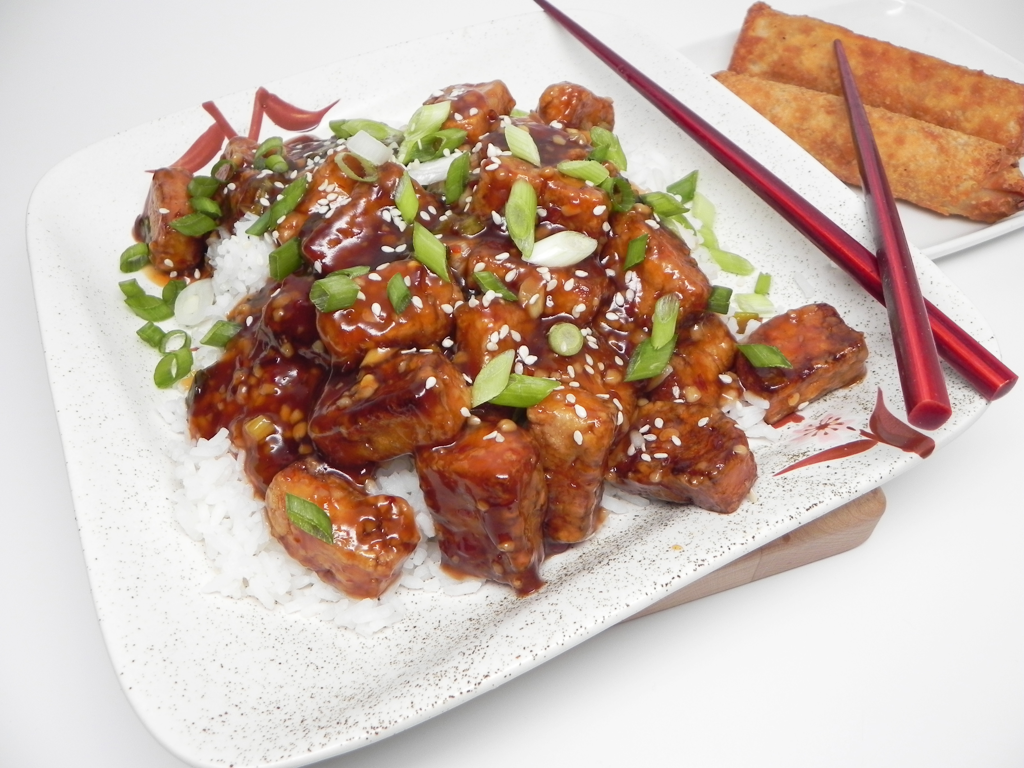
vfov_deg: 48.2
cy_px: 384
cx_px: 512
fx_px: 858
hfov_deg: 61.7
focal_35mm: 29
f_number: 2.8
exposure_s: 1/43
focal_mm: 5.2
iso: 160
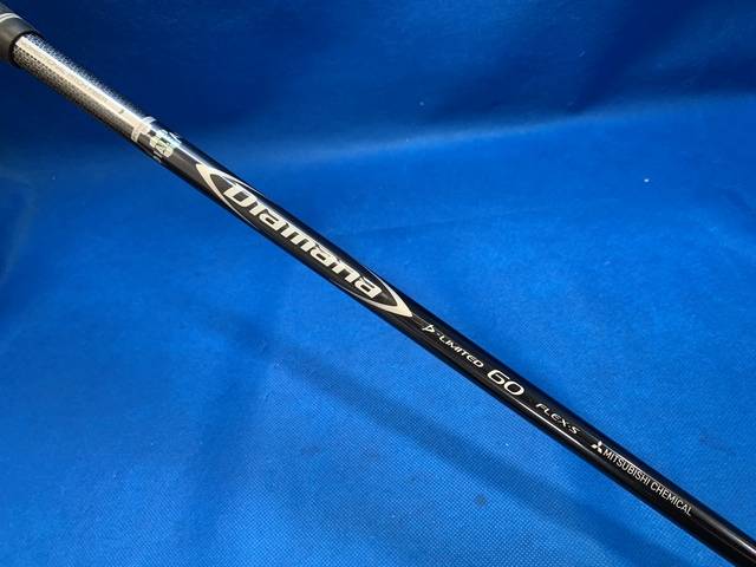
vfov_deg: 53.1
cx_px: 378
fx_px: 568
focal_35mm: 26
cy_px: 284
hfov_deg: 67.3
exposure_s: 1/60
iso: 100
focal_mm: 4.25
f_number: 1.8
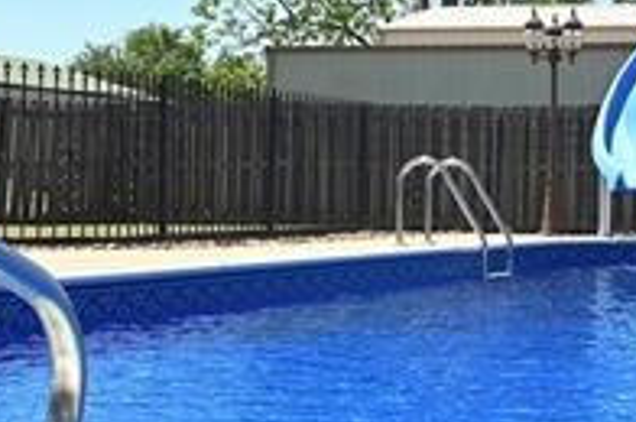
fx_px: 1581
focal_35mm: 90
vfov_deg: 15.2
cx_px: 474
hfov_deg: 22.5
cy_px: 193
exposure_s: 1/250
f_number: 11
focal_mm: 27.5
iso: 250
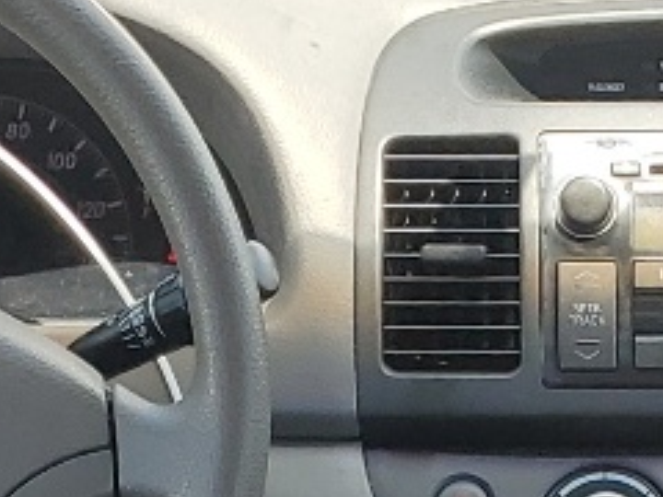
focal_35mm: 173
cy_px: 1461
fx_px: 3313
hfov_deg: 11.3
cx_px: 707
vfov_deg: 7.6
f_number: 1.5
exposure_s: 1/385
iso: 50
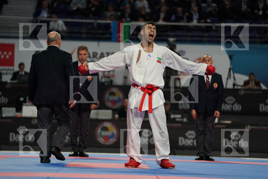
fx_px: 1146
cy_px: 90
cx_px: 134
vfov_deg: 8.9
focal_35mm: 154
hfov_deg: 13.3
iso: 1250
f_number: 2.8
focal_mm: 154
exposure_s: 1/1000
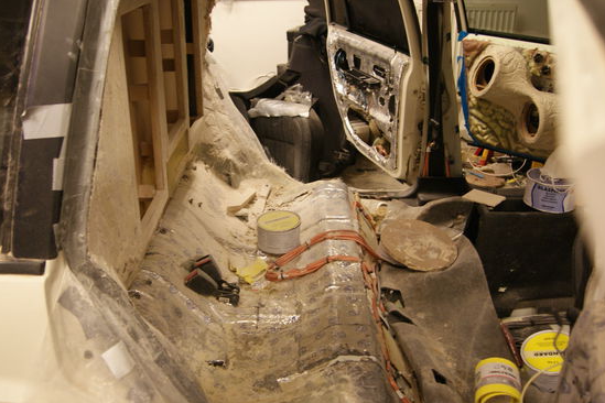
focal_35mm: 35
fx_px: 588
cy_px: 199
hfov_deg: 54.2
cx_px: 258
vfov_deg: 37.9
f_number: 4
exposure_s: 1/8
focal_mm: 20
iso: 400
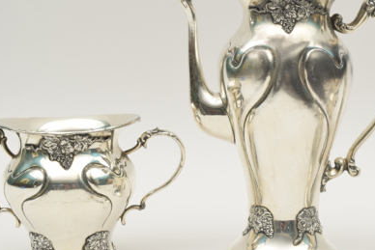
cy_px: 98
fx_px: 979
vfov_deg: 14.6
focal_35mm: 94
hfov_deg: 21.5
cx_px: 274
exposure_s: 1/125
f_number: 9
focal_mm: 38
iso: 100
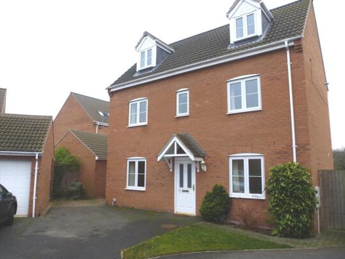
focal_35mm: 26
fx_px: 259
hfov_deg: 67.2
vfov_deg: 53.0
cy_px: 130
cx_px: 161
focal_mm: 4.3
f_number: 3.3
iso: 100
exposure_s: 1/80
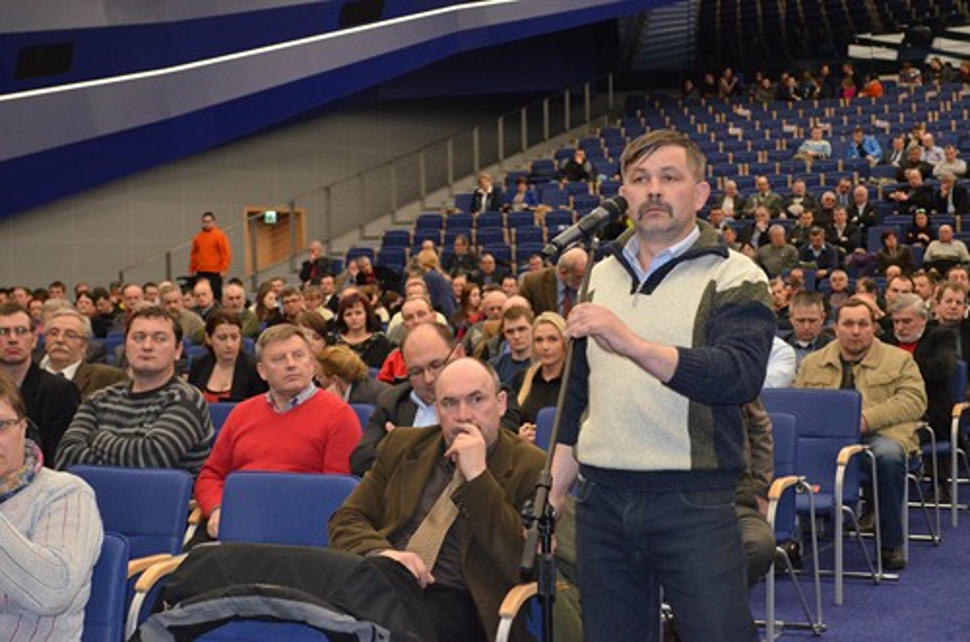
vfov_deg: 20.1
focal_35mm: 68
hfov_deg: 29.9
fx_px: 1815
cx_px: 485
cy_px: 321
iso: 3200
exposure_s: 1/60
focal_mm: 45
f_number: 5.3
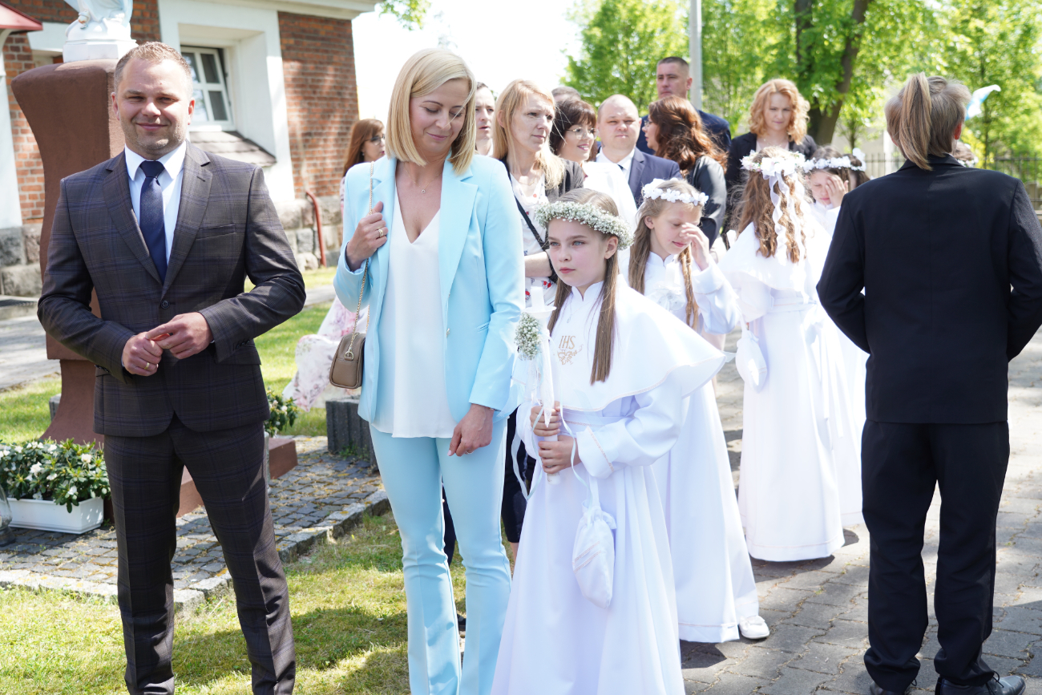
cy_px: 348
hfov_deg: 46.4
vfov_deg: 31.9
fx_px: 1216
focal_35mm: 42
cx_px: 521
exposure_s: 1/125
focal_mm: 42
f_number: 4
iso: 100
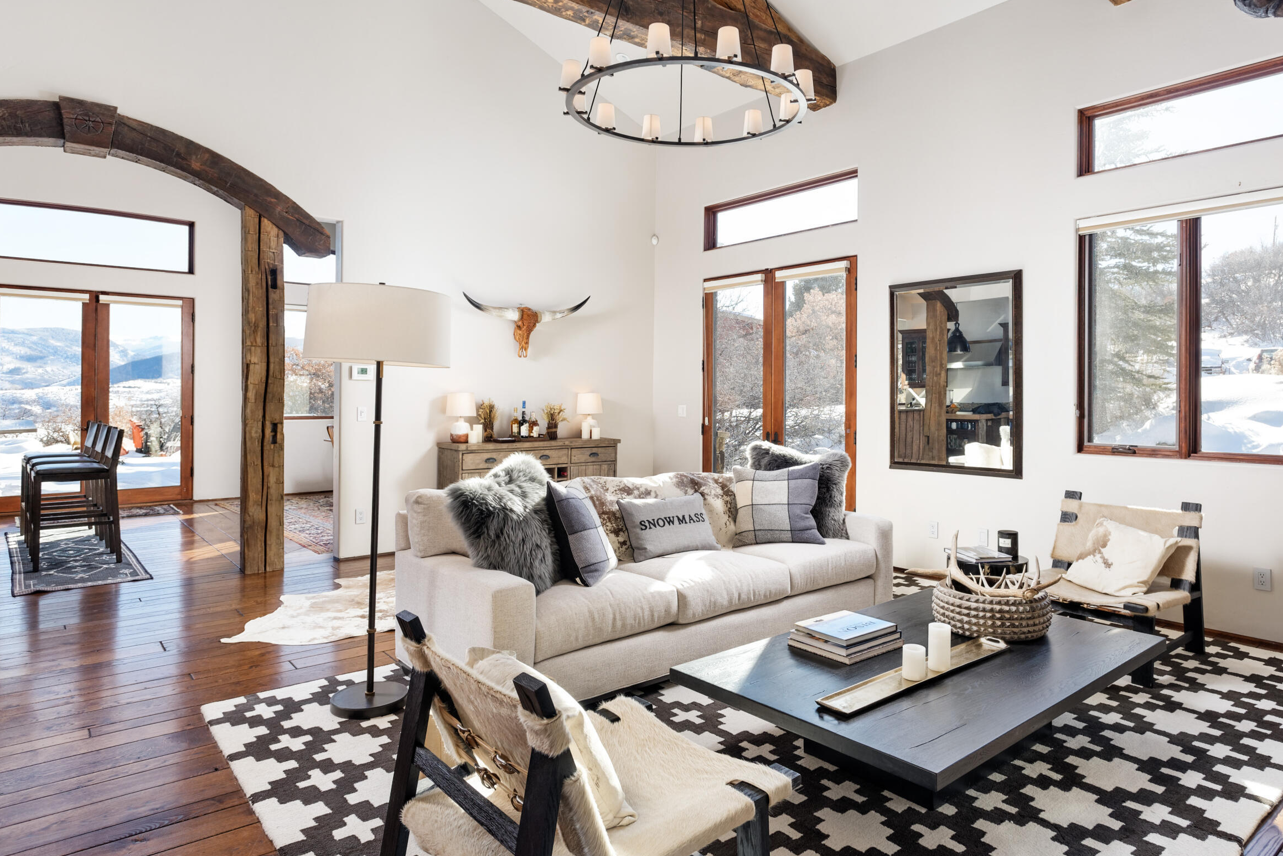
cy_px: 393
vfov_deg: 57.2
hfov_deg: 78.3
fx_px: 784
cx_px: 705
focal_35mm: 22
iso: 250
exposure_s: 1/50
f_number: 7.1
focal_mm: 17
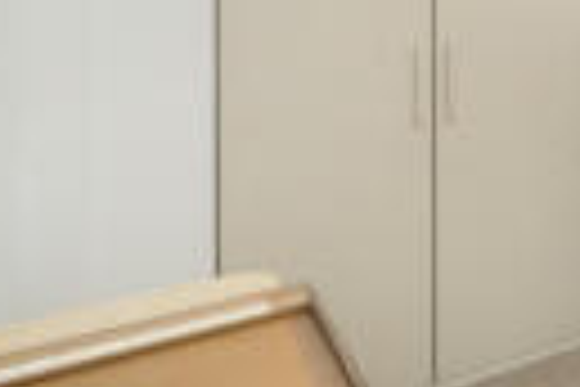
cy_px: -83
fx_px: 773
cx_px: 935
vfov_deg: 25.1
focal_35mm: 48
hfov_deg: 25.7
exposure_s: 1/20
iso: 640
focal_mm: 13
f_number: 11
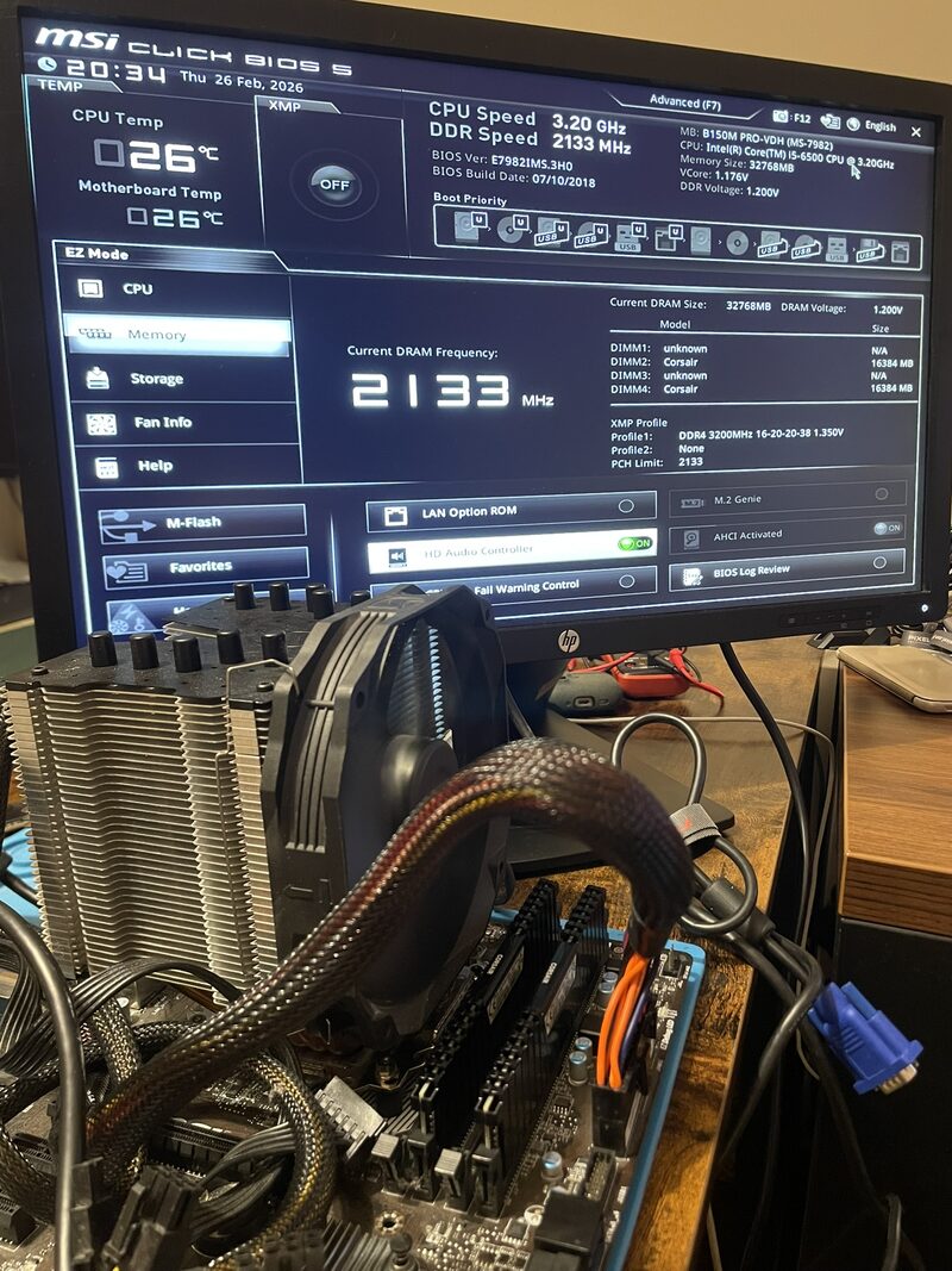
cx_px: 476
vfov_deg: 67.3
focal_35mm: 26
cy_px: 636
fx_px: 954
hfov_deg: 53.1
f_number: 1.6
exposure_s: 1/25
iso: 500
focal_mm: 4.2
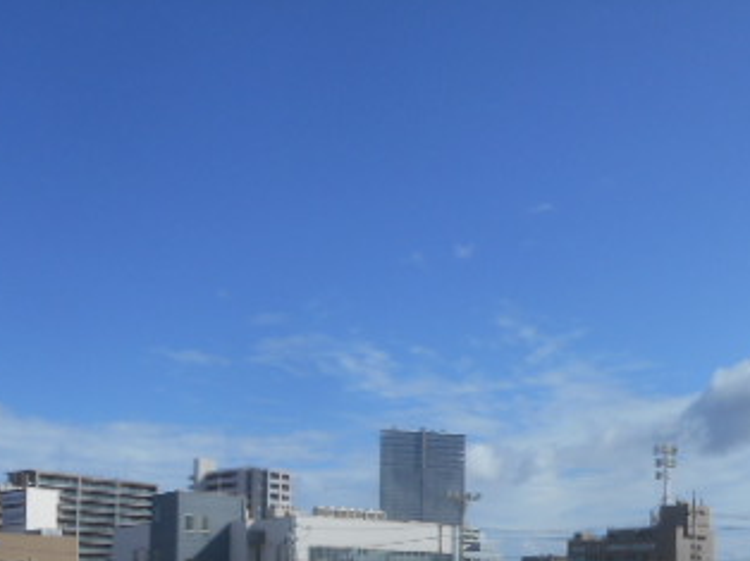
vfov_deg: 26.0
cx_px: 461
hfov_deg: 36.0
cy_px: 563
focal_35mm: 53
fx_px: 1147
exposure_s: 1/2000
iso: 80
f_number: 3.2
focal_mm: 4.6
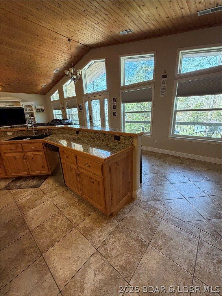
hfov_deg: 85.7
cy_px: 148
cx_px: 111
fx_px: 120
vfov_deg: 102.1
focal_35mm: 14
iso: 200
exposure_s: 1/120
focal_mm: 2.22
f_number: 2.2
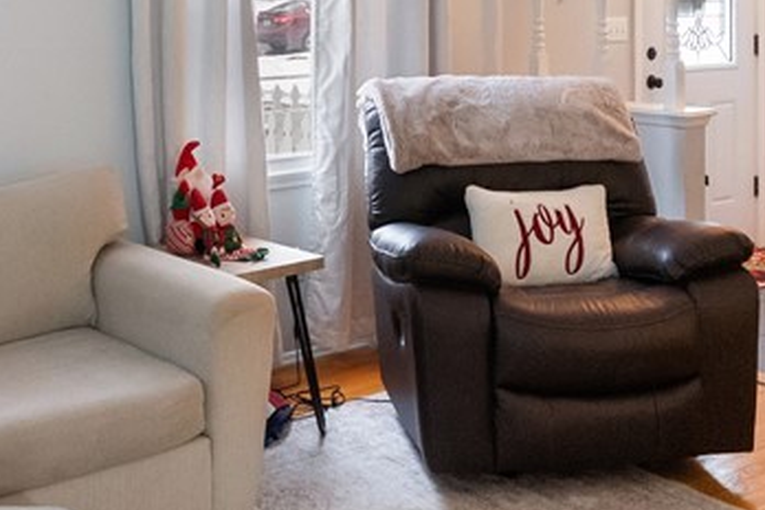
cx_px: 332
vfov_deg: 24.5
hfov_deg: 37.5
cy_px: 20
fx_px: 1126
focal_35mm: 53
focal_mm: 17
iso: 12800
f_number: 8
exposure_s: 1/60
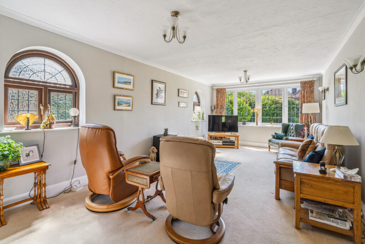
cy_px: 122
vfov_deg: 73.8
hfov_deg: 96.7
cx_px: 182
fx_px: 162
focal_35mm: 16
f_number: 13
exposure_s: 1/6
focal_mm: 16
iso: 320
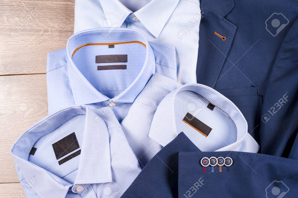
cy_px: 99
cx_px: 149
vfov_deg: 27.0
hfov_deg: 39.6
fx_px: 414
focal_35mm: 50
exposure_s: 1/100
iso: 100
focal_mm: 50
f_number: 8
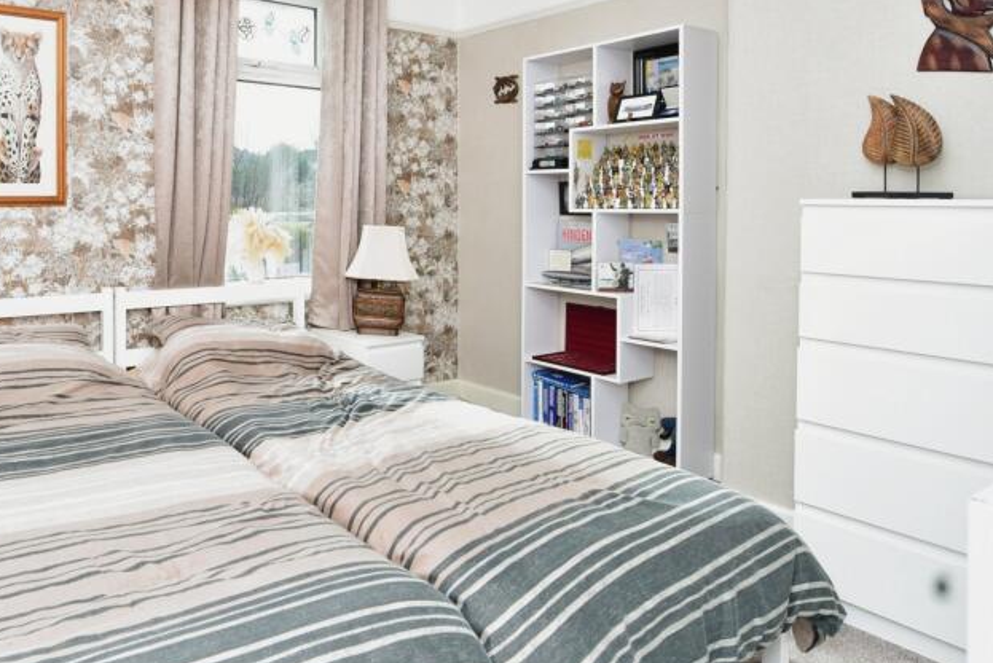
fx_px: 635
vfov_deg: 54.3
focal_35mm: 23
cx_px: 206
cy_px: 233
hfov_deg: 69.1
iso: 400
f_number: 6.7
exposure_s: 1/180
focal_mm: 14
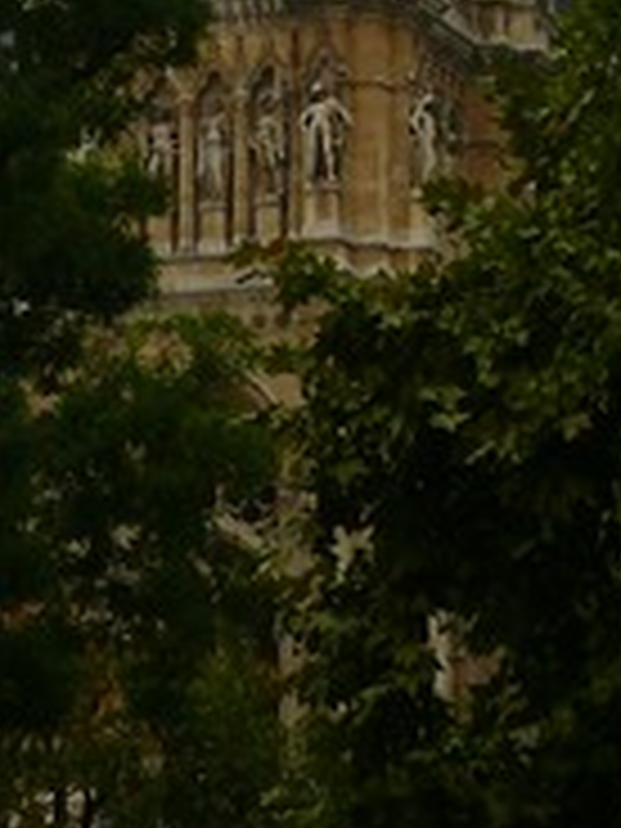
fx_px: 5860
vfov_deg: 7.9
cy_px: -554
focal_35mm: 245
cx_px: -36
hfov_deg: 6.0
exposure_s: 1/200
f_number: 4
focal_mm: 12.7
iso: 100
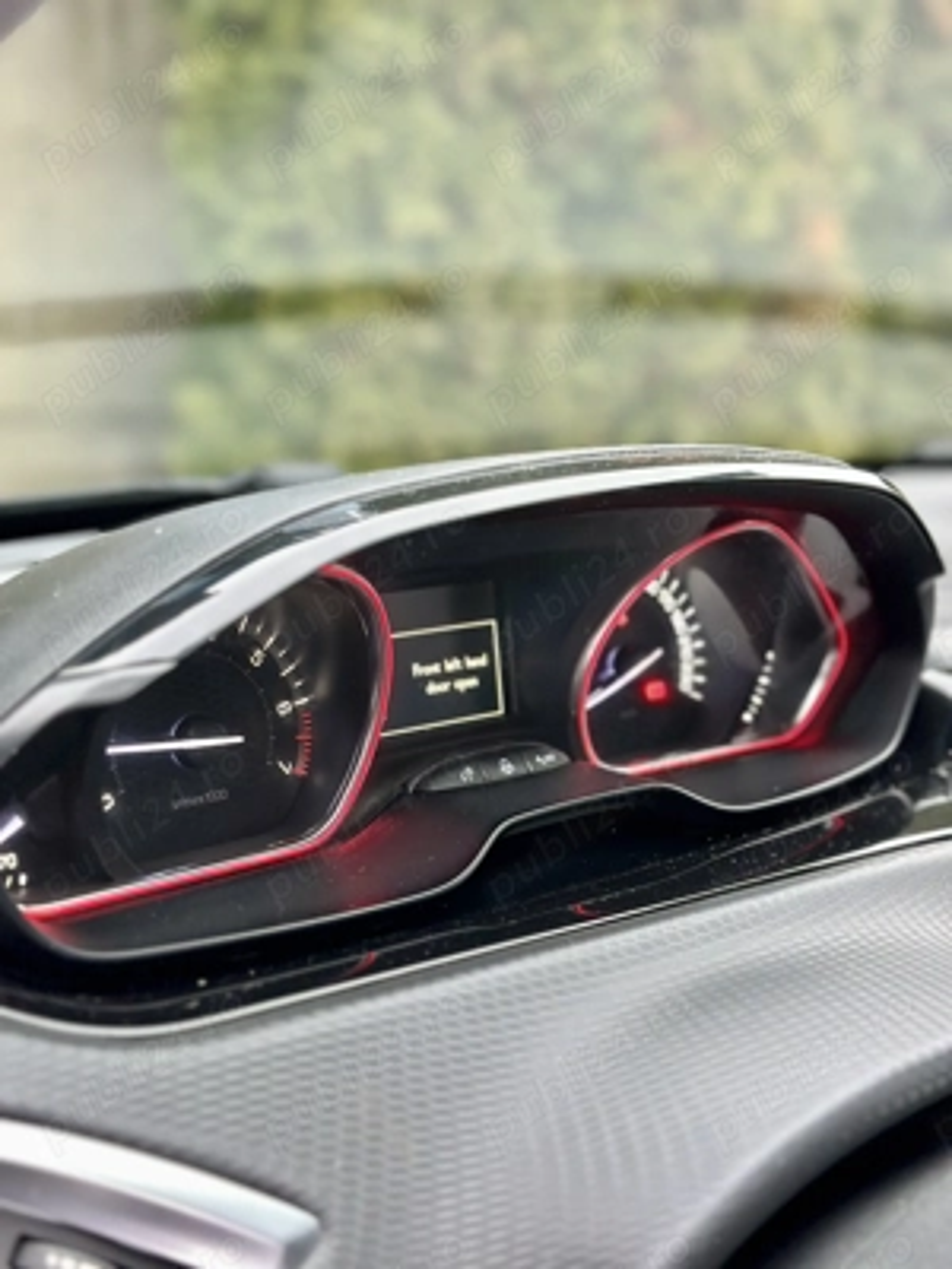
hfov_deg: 30.3
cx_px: 476
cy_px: 634
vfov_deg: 39.7
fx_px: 1760
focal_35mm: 48
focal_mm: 6.86
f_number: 1.78
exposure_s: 1/55
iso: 400
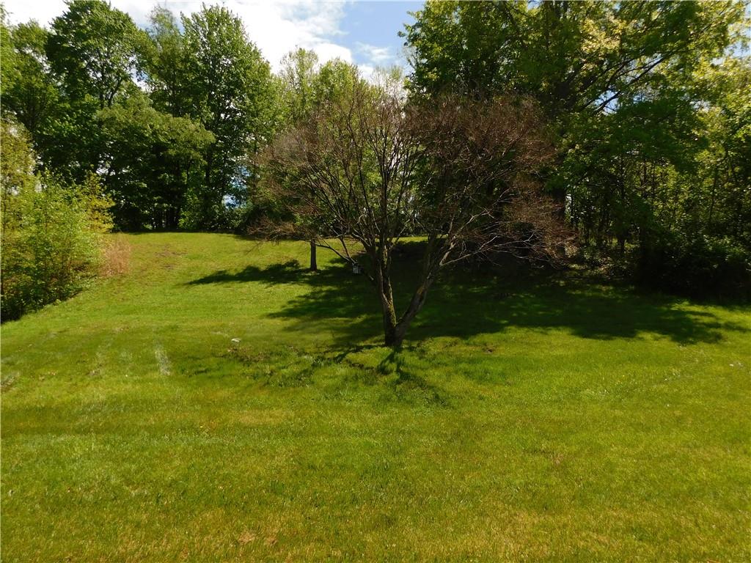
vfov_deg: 58.9
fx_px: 499
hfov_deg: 73.9
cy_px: 282
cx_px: 376
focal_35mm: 23
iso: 125
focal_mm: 4
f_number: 6
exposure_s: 1/400
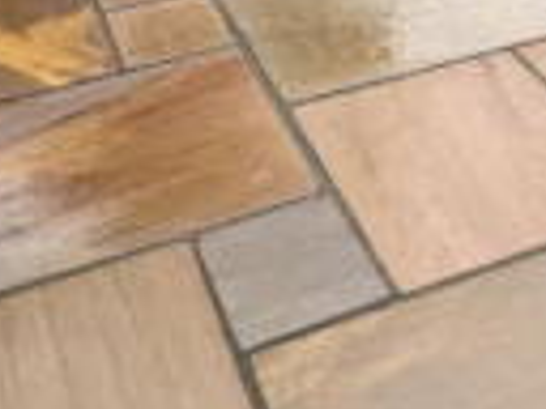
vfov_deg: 20.8
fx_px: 931
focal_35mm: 59
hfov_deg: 32.5
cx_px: 356
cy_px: -215
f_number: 1.8
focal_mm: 1.57
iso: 50
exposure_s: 1/99
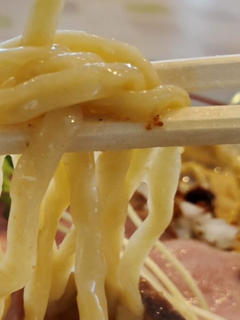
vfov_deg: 36.7
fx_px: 480
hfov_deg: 27.3
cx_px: 38
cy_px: 186
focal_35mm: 52
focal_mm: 4.3
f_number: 2.4
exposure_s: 1/50
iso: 250
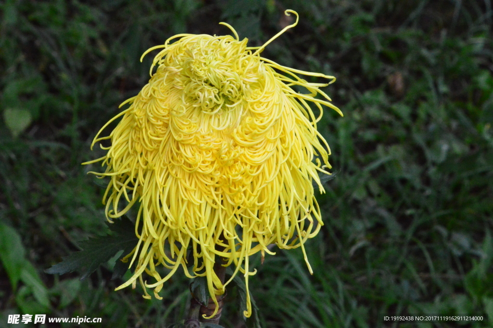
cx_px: 246
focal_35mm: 150
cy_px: 164
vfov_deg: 9.1
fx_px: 2052
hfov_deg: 13.7
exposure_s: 1/200
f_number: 20
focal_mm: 100
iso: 6400
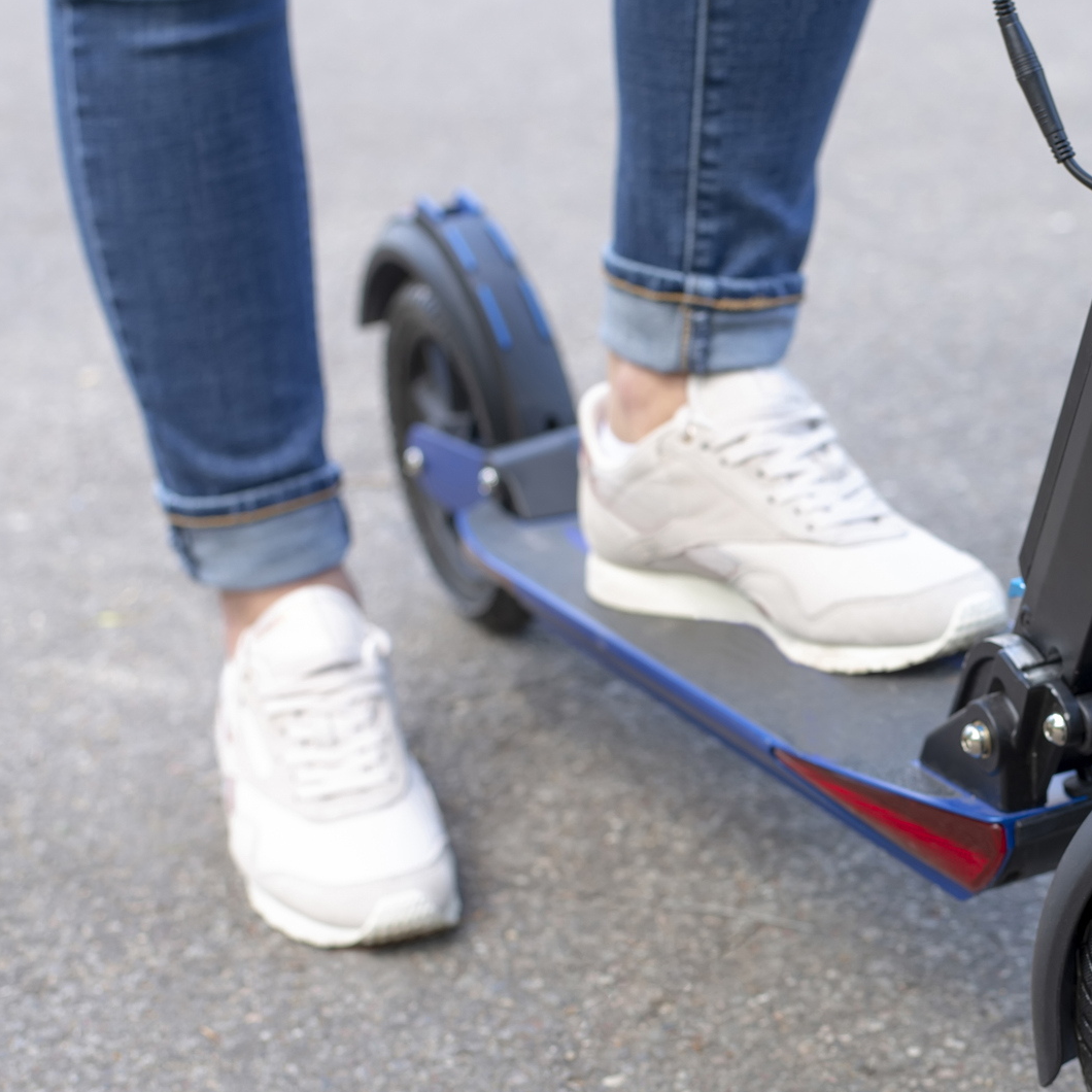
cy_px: 691
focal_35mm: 85
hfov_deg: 20.0
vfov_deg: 20.4
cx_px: 986
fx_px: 3034
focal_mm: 50
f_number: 4.5
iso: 100
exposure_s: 1/40
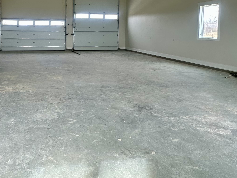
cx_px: 59
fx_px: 192
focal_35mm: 28
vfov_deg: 47.1
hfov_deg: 59.9
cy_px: 36
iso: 64
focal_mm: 2.22
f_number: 2.2
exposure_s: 1/99
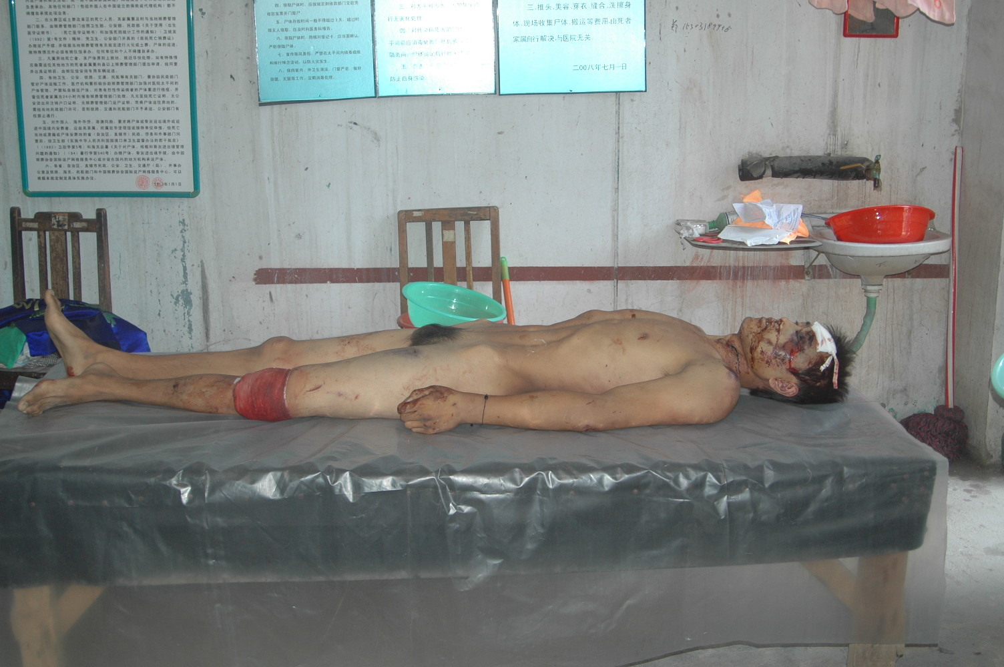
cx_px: 502
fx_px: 1170
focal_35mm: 42
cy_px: 334
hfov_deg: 46.4
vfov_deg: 31.8
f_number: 4
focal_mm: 28
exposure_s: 1/60
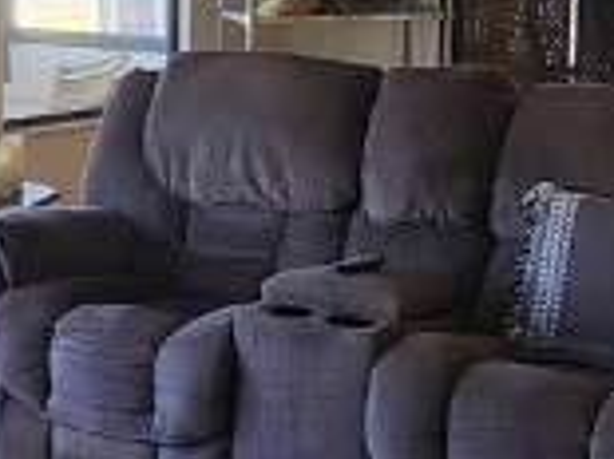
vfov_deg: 16.8
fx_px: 1524
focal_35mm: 86
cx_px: -119
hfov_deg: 21.2
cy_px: 20
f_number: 2.2
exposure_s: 1/120
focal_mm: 2.2
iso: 80
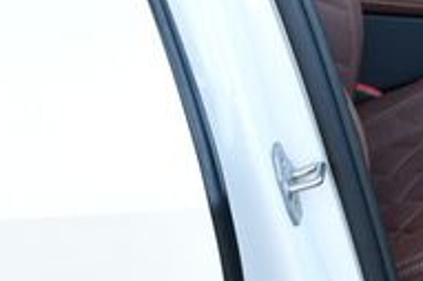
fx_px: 1420
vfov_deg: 11.3
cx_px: 662
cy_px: 44
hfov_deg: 15.4
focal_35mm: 121
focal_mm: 18
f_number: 3.5
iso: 720
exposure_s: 1/250
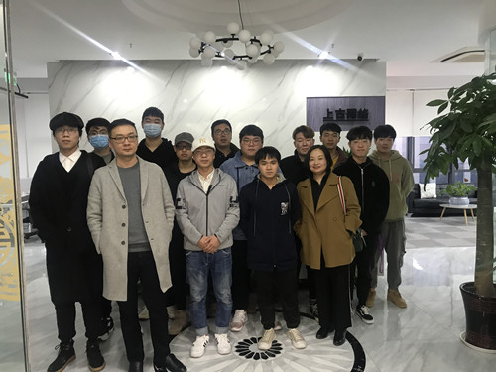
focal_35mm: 28
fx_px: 401
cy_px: 186
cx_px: 248
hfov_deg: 63.4
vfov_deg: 49.7
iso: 64
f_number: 1.8
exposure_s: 1/17
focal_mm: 3.99
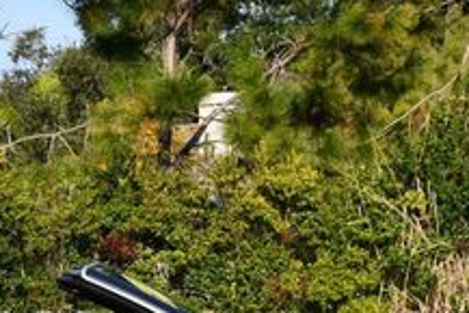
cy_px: 304
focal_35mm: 201
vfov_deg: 6.8
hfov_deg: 10.2
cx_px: 39
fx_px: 2620
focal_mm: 34
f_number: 9
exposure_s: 1/320
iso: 100
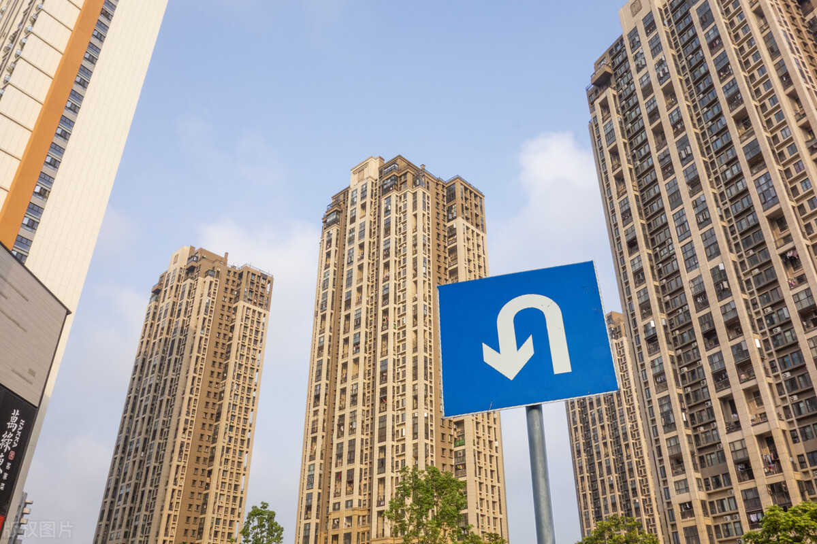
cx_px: 408
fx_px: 635
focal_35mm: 28
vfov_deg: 46.4
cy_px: 272
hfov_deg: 65.5
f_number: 11
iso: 100
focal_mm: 10.4
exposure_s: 1/125
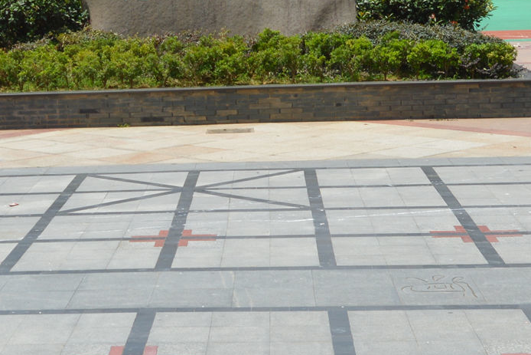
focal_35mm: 35
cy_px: 127
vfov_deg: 37.6
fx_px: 516
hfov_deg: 54.0
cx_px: 210
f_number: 8
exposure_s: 1/250
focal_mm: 18
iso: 100
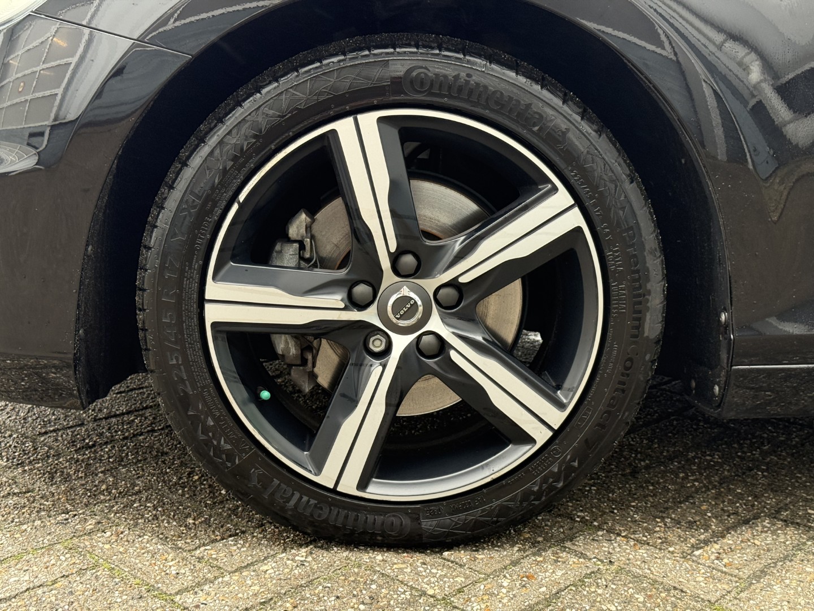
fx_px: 1129
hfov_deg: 39.7
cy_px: 306
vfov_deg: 30.3
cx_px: 407
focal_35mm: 48
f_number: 1.78
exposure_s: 1/100
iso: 200
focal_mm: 6.76
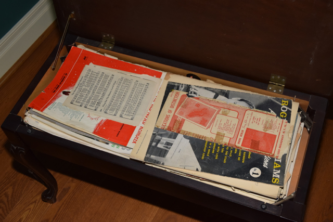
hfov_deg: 38.9
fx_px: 472
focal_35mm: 51
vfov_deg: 26.5
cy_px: 111
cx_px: 166
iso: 800
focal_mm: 34
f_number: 5.6
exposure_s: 1/125
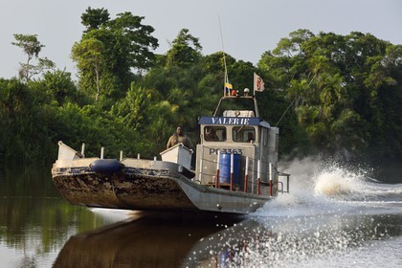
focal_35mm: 112
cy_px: 134
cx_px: 201
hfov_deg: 18.3
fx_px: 1251
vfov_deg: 12.2
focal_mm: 112
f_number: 8
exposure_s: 1/1000
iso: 800
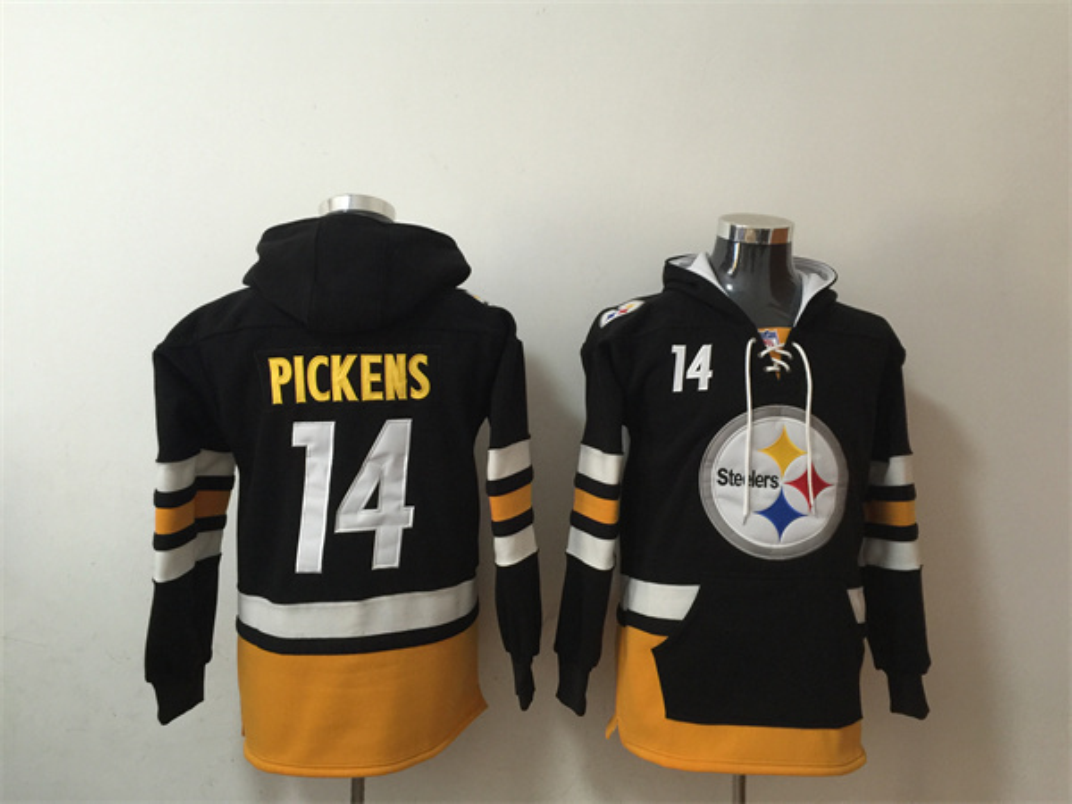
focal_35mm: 29
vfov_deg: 48.2
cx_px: 536
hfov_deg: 61.7
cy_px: 402
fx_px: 898
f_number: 2.2
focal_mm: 4.15
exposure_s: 1/10
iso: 100
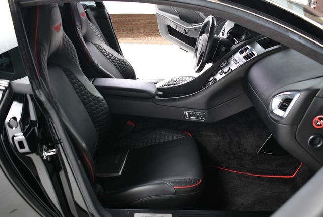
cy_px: 108
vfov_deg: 37.0
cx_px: 162
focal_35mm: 36
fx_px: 324
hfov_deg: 53.1
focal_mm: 18
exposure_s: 1/160
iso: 100
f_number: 3.5
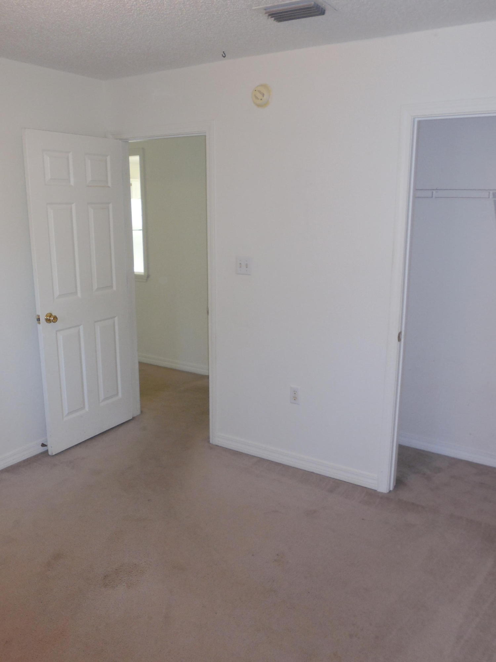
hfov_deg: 46.8
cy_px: 331
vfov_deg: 60.0
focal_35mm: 30
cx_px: 248
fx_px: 573
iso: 250
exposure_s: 1/25
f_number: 3.8
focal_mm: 5.3
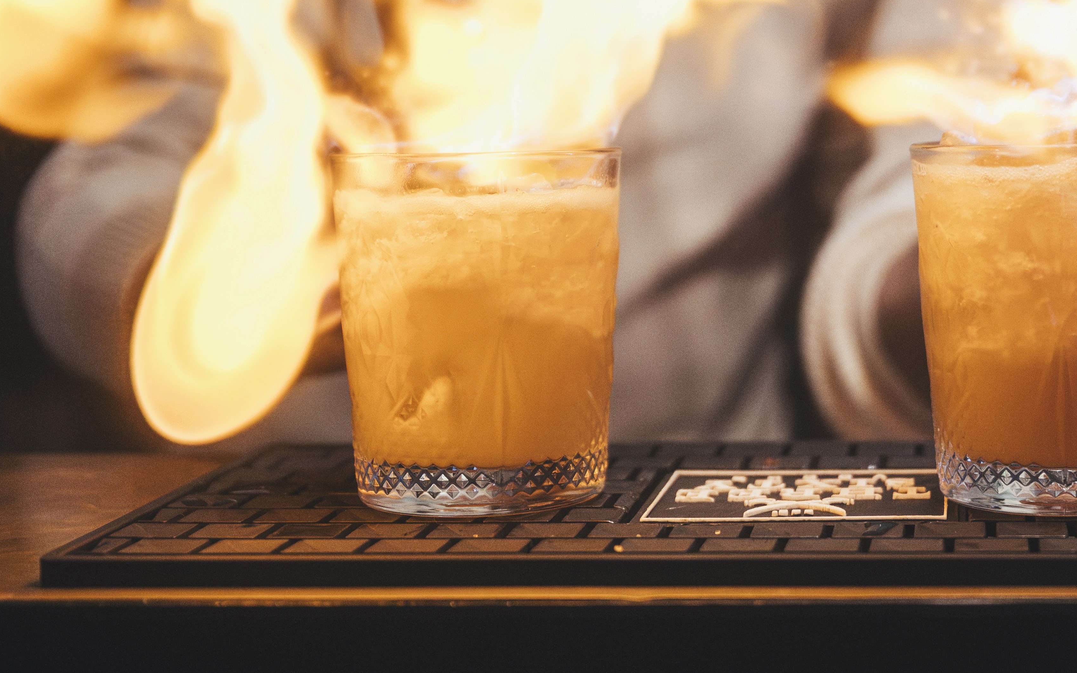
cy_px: 95
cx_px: 820
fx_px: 2143
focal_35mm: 73
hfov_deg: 27.8
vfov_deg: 17.6
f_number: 2.8
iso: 6400
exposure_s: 1/250
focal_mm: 40
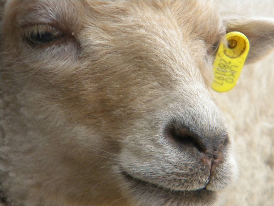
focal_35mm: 414
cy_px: 103
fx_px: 3277
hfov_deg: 4.8
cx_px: 137
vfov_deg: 3.6
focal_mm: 75
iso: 400
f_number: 5.4
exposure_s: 1/72
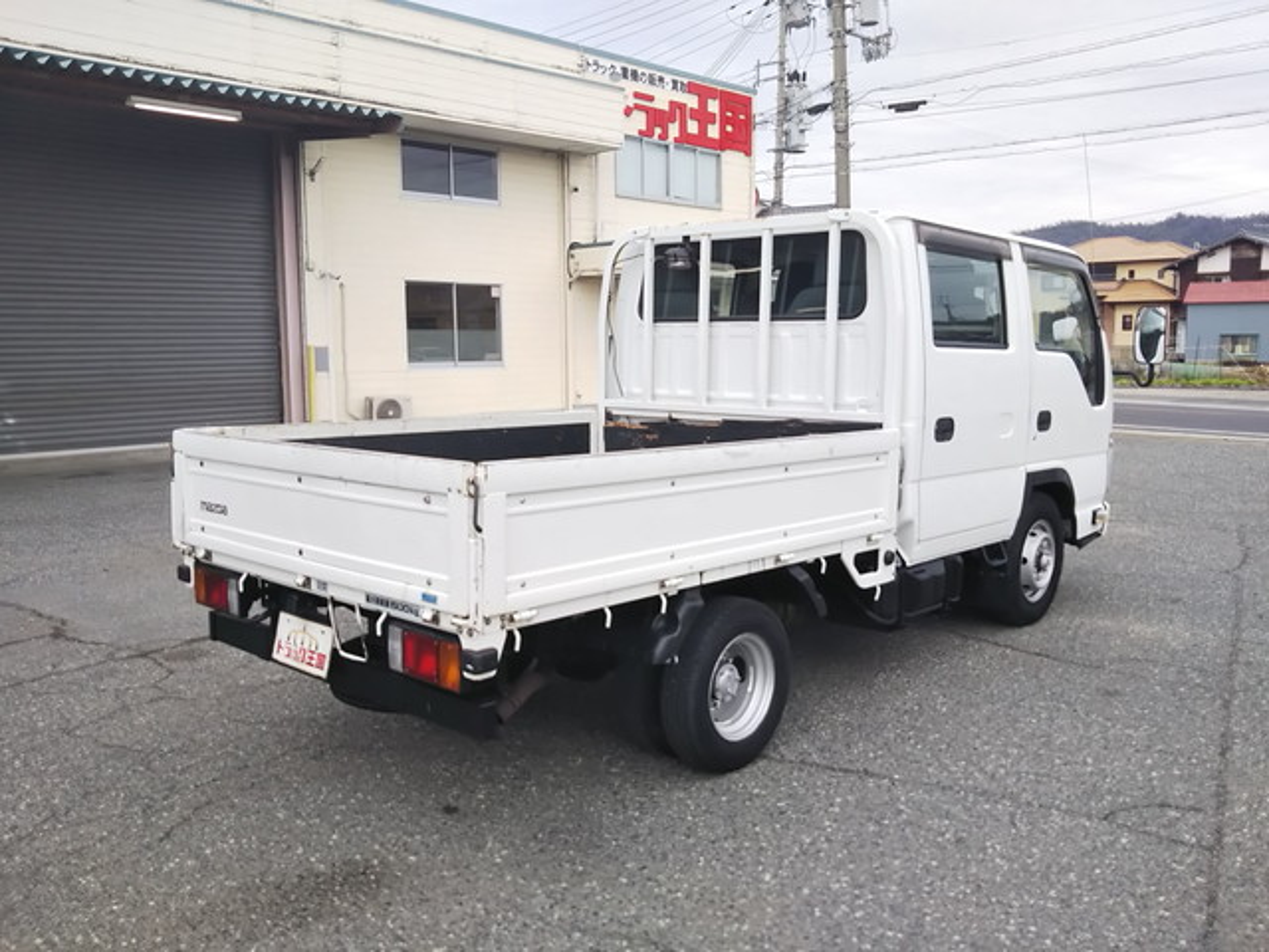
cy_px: 476
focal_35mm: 30
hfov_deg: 60.0
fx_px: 1100
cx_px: 634
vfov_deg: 46.8
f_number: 2.2
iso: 20
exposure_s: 1/188
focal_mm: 4
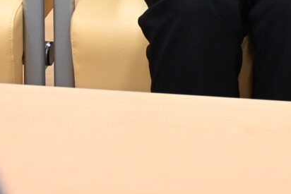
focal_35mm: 149
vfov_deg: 8.5
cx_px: 294
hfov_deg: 13.6
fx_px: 1205
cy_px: -266
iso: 800
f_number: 3.8
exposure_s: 1/80
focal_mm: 20
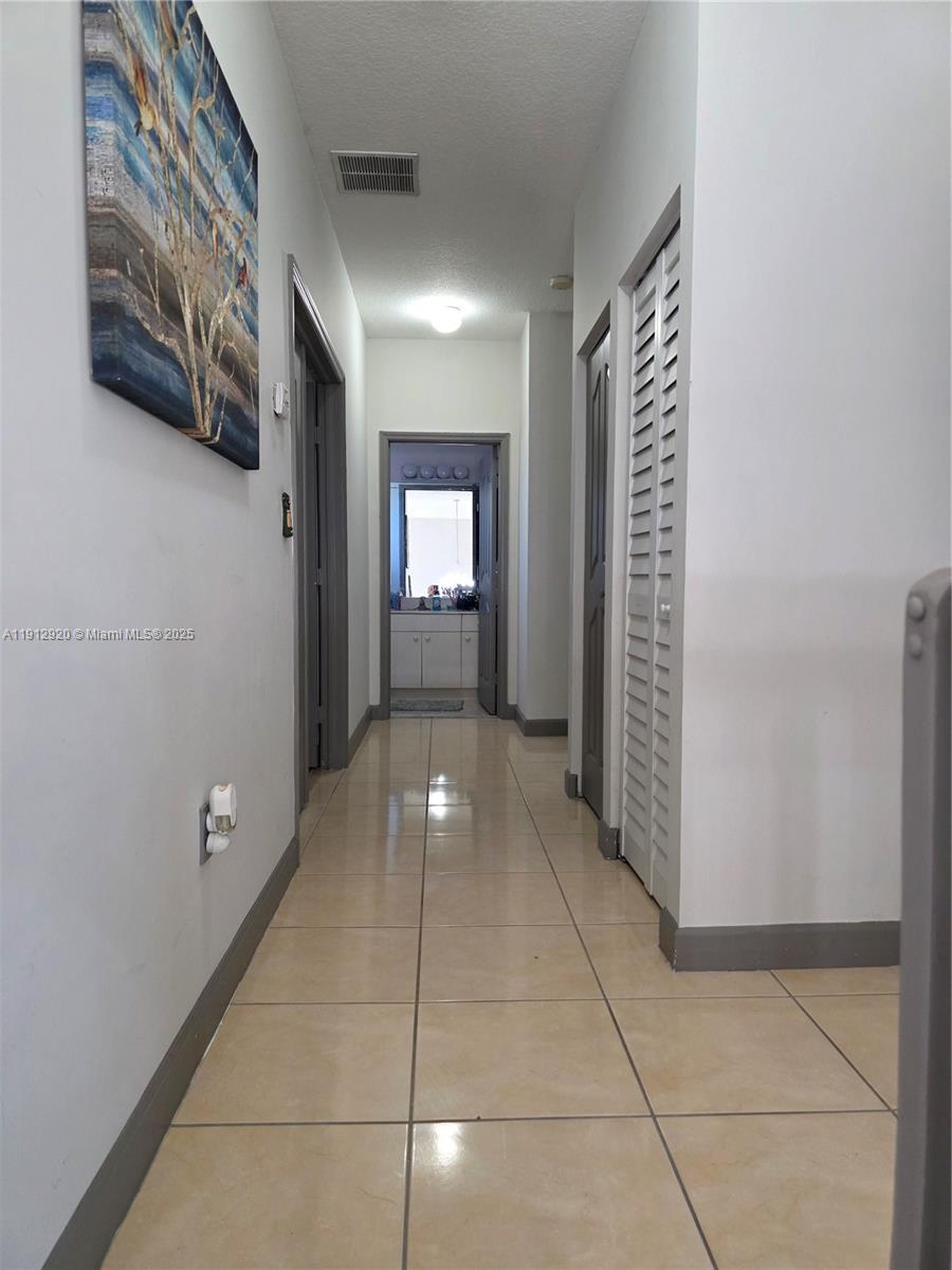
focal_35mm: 23
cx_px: 476
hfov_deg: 58.9
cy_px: 635
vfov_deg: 73.9
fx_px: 843
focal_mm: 6.3
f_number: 1.7
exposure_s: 1/120
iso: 400
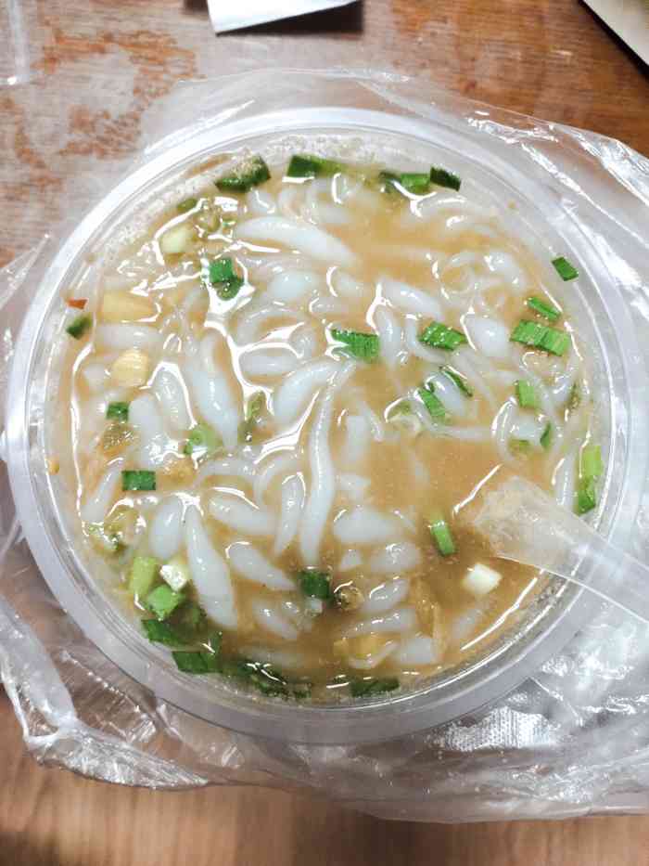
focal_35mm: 23
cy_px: 433
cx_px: 324
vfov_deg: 73.9
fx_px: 575
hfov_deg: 58.9
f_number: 1.79
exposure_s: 1/33
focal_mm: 4.76
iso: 2713
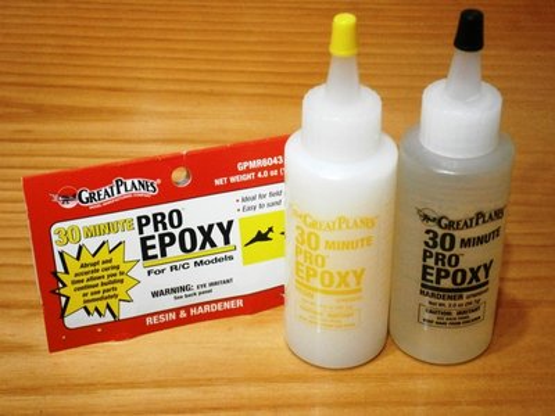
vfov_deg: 20.2
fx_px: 1170
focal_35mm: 73
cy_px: 208
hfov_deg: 26.7
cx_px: 278
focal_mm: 13
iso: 800
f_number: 4.4
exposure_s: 1/15
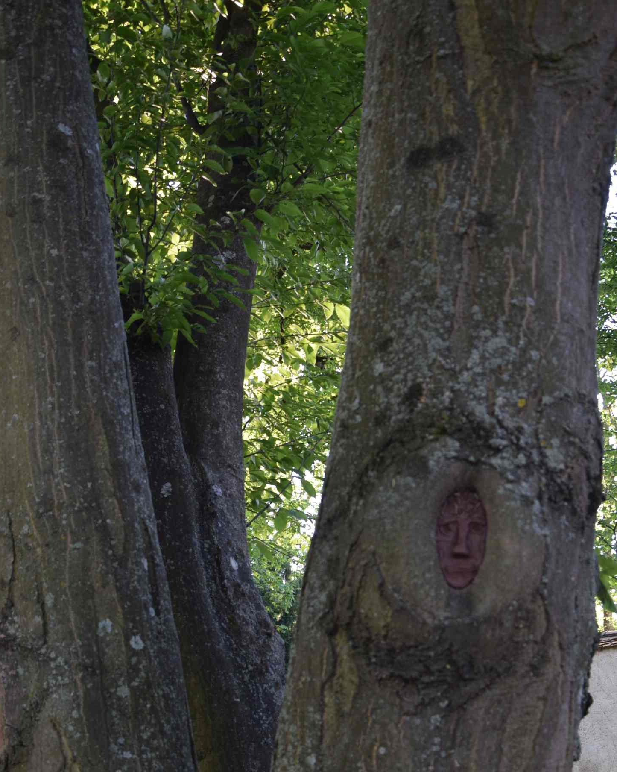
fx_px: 959
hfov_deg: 35.7
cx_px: 289
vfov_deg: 42.7
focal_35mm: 42
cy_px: 564
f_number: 4.5
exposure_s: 1/80
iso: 400
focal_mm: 18
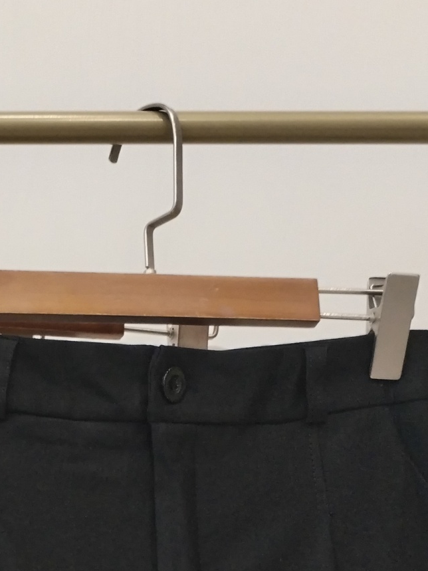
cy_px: 739
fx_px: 1336
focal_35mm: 81
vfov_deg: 21.8
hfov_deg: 17.7
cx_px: -5
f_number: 1.8
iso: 398
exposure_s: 1/40
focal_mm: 4.75
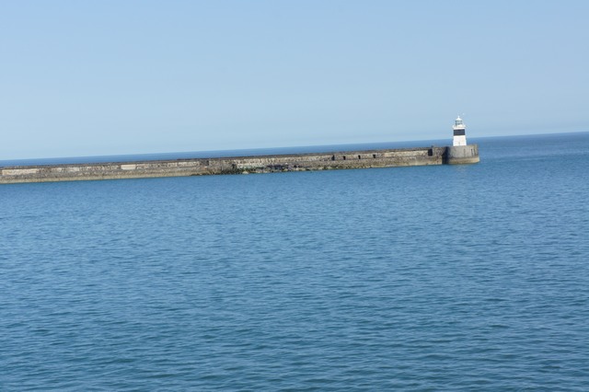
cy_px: 196
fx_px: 1349
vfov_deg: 16.5
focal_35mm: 82
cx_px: 294
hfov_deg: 24.6
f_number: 13
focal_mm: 55
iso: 200
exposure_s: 1/250
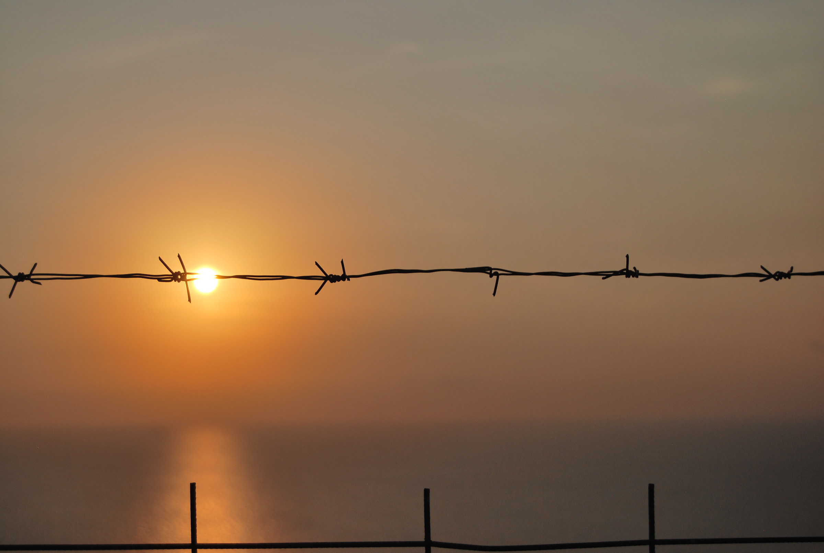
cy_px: 276
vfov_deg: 19.8
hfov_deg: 29.2
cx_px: 412
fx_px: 1583
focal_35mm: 69
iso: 100
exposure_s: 1/3200
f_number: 5.3
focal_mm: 46
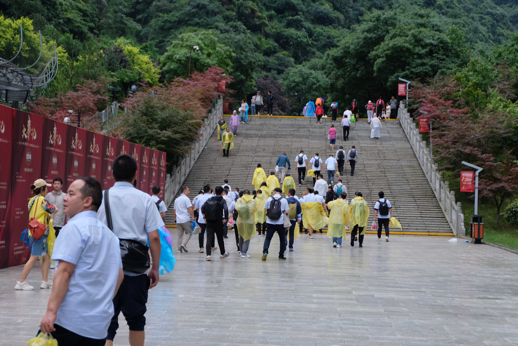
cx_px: 259
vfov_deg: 21.6
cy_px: 173
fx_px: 906
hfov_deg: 31.9
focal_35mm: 63
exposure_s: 1/220
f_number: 5.6
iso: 400
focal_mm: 41.8
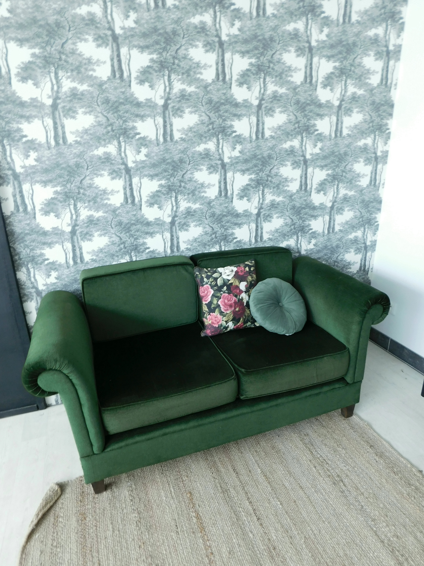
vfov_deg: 73.9
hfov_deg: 58.9
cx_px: 212
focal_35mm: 23
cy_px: 283
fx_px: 376
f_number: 3
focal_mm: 4
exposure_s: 1/4
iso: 125
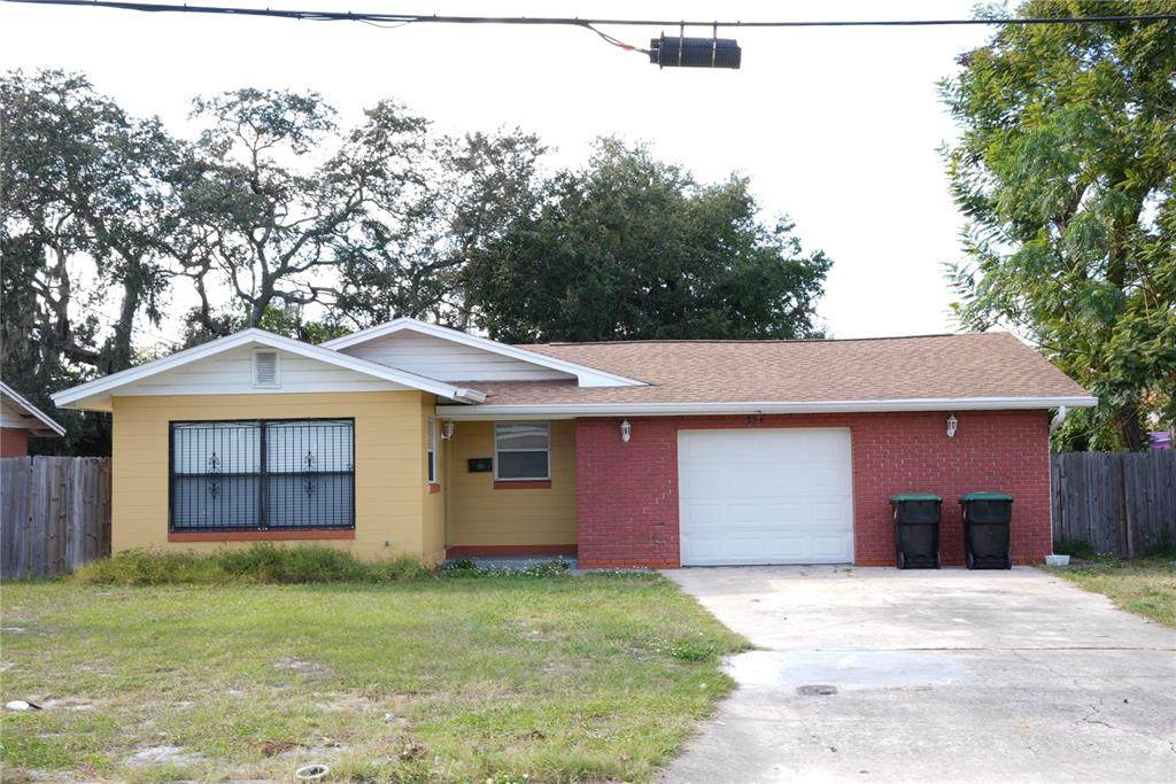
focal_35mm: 42
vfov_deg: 32.0
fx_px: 1366
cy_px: 392
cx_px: 588
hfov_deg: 46.6
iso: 64
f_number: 22
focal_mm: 41.8
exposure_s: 1/4
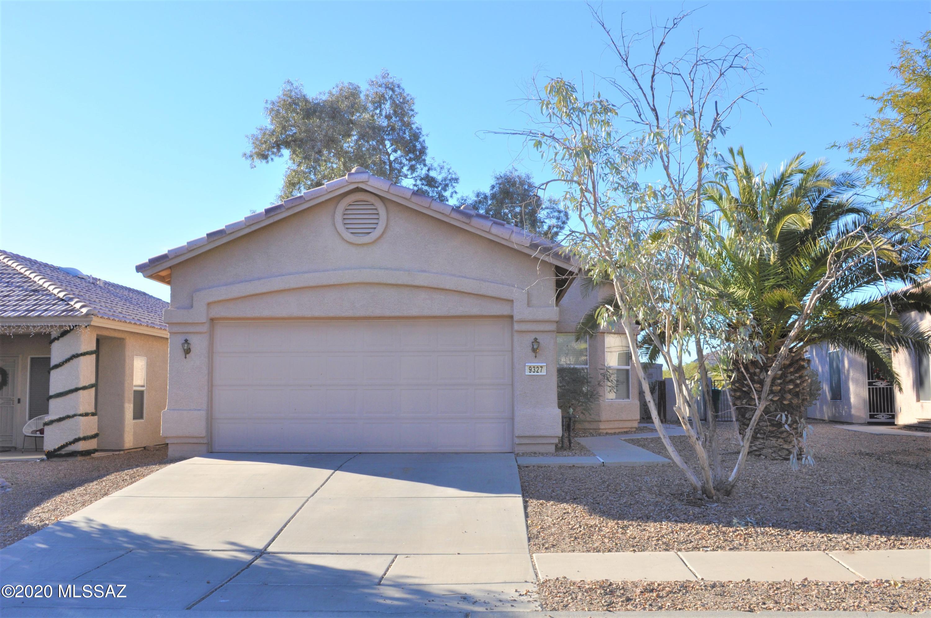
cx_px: 466
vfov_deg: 36.8
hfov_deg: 53.2
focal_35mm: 36
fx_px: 930
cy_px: 309
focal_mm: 24
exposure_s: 1/125
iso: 200
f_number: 11
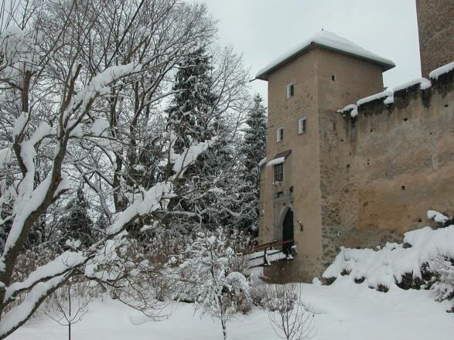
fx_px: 498
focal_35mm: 38
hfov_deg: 49.0
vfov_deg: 37.7
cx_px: 227
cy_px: 170
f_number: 5.5
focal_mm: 9.7
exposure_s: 1/267
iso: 100
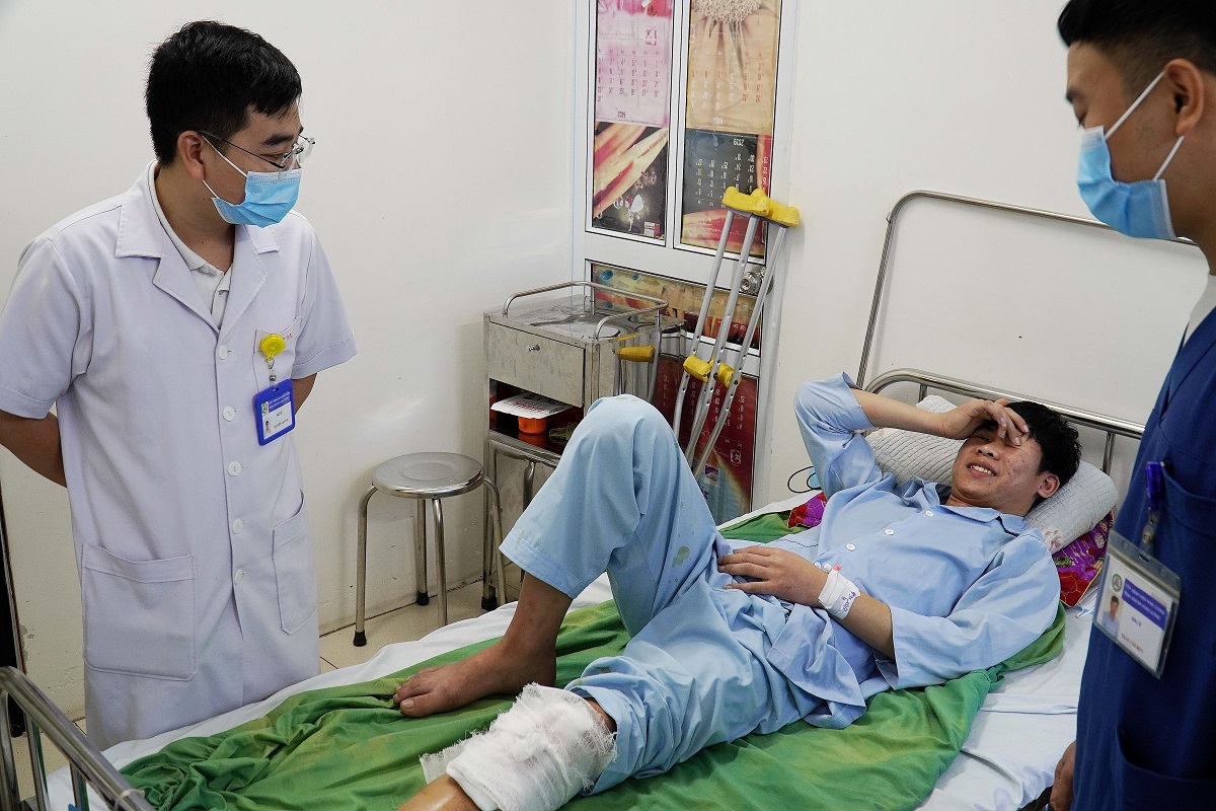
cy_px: 406
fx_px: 1115
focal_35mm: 33
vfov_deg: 40.0
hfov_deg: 57.2
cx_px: 608
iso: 400
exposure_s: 1/20
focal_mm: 22
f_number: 5
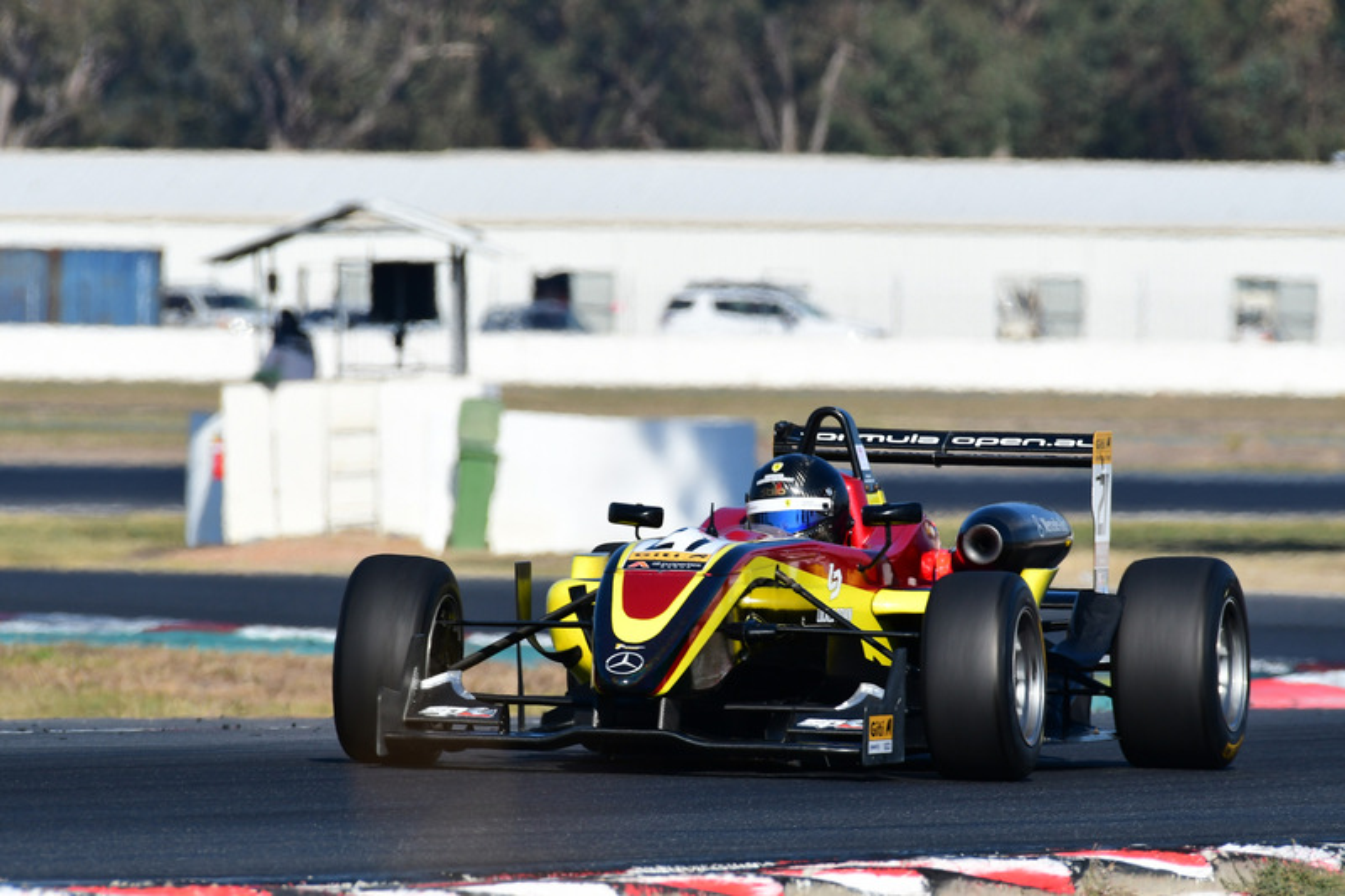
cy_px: 448
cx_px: 672
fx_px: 26893
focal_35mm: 720
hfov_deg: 2.9
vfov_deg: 1.9
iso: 320
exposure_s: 1/640
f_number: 10
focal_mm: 480
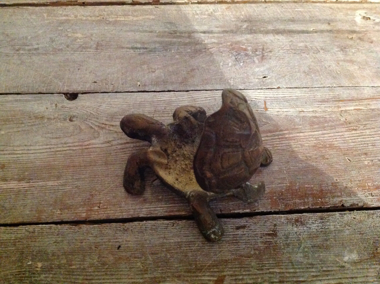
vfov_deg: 40.6
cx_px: 190
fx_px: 384
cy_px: 142
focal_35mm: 35
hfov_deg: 52.7
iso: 800
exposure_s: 1/15
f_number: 2.4
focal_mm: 4.28
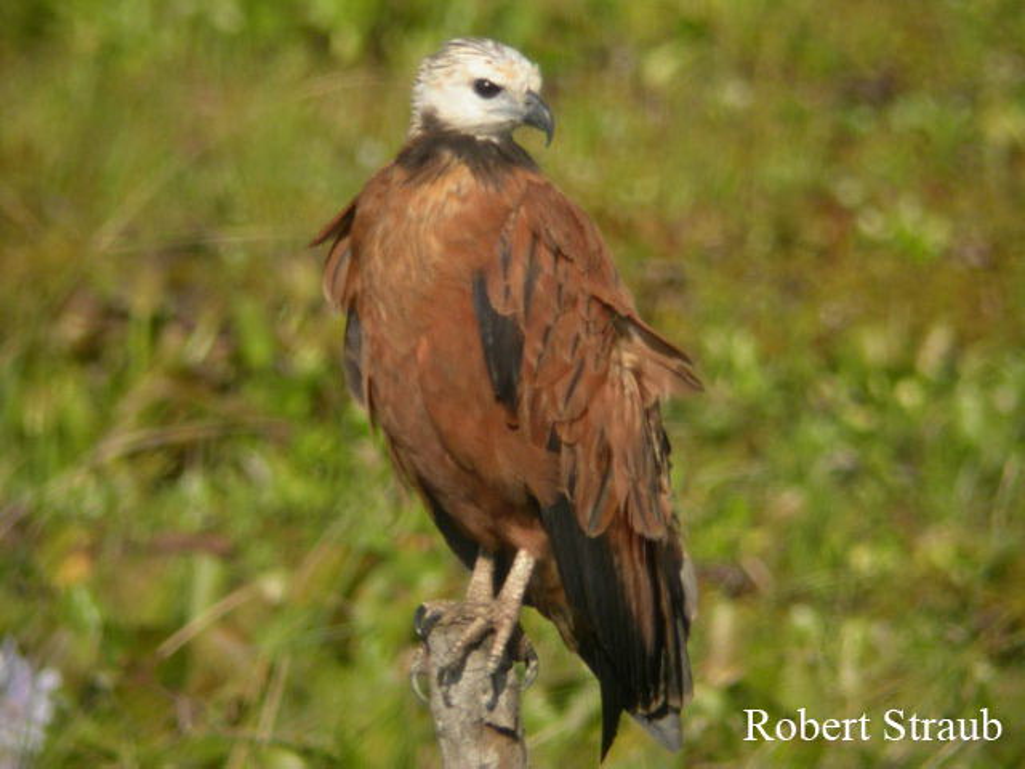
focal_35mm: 118
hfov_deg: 16.7
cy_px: 384
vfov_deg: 12.6
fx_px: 3494
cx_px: 512
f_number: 4.3
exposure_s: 1/250
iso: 100
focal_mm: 24.4
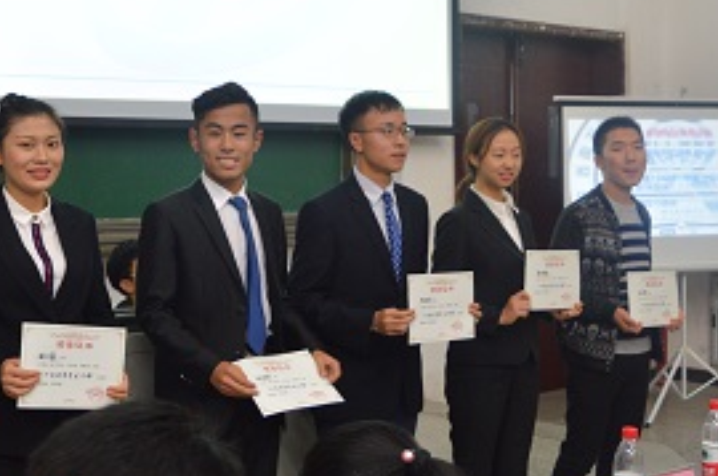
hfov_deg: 33.0
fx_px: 1195
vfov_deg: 22.3
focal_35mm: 60
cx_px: 210
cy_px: 104
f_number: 3.5
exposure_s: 1/20
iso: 400
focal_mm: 18
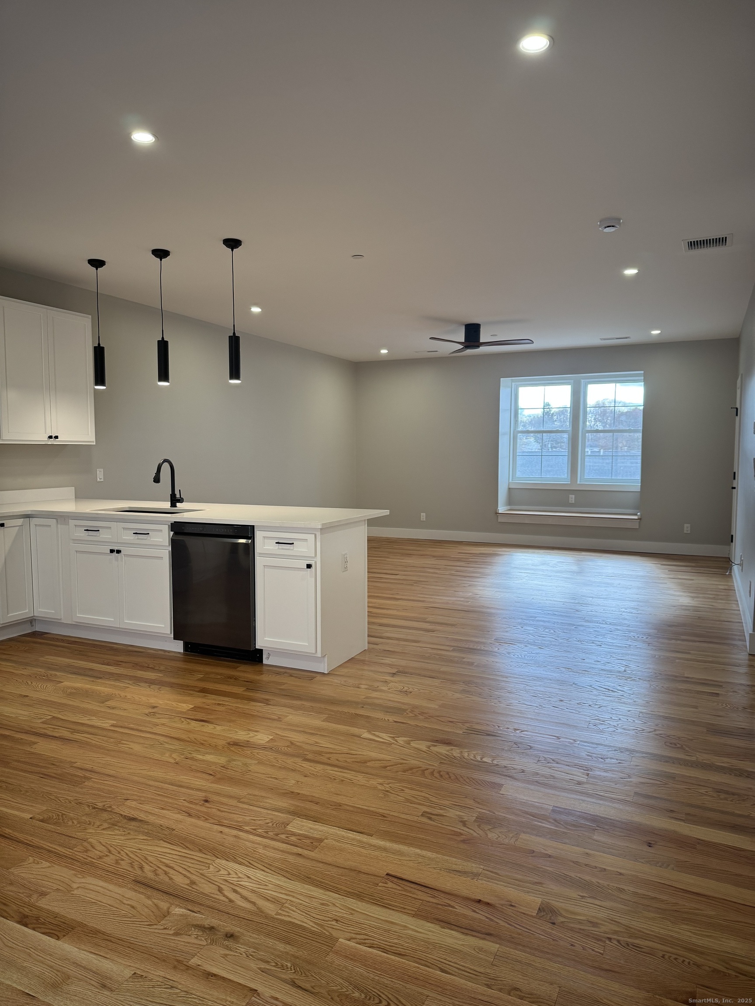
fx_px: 698
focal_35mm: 24
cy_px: 503
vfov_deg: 71.6
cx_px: 378
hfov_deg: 56.8
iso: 125
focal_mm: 6.76
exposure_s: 1/120
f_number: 1.78
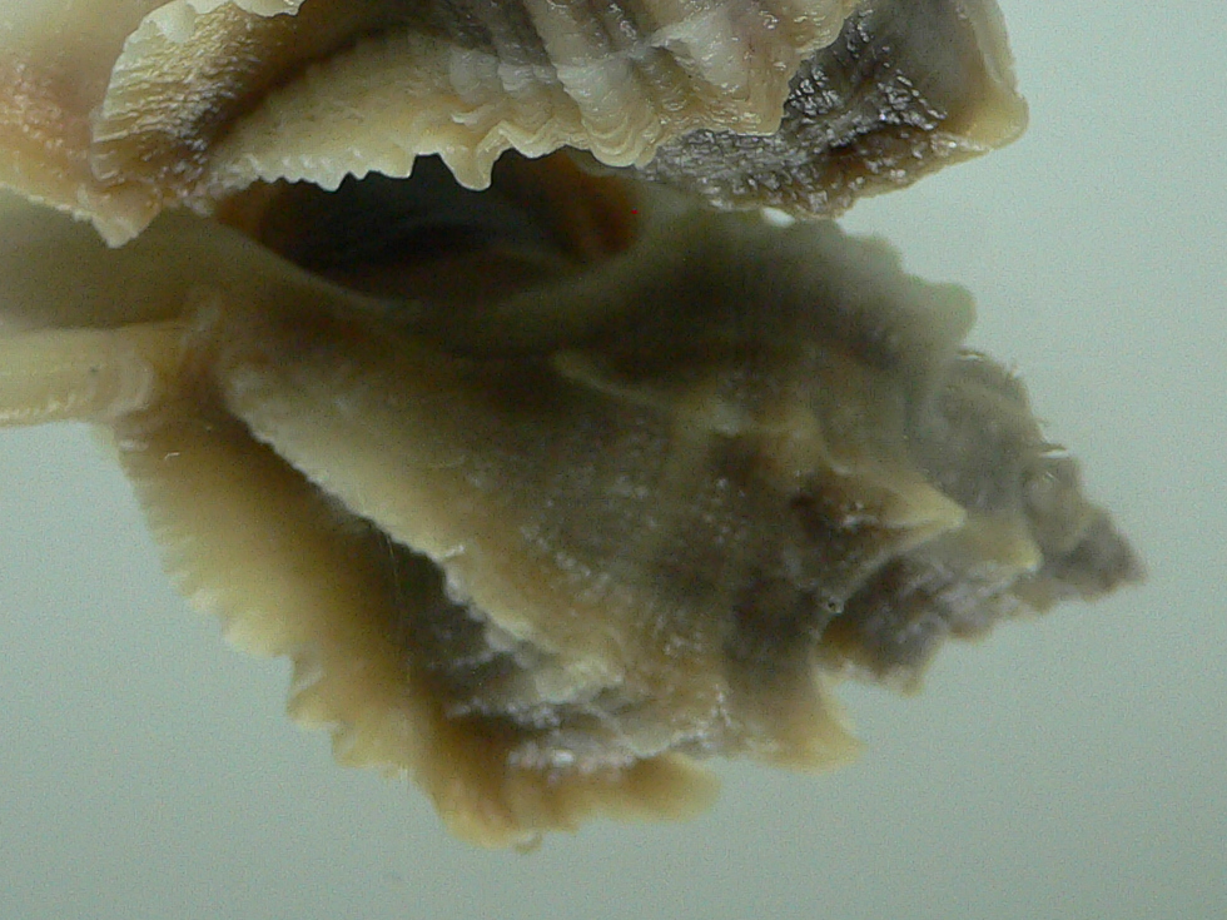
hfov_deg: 27.0
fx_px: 2552
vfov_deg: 19.9
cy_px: 25
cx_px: 493
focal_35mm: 72
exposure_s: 1/60
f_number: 2.8
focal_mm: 4.6
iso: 150
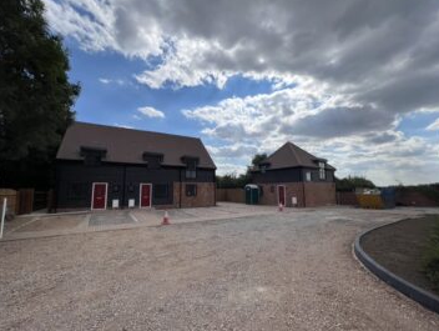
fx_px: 178
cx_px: 213
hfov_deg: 102.0
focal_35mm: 14
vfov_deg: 85.8
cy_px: 169
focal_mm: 1.57
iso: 32
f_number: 1.8
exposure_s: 1/3215
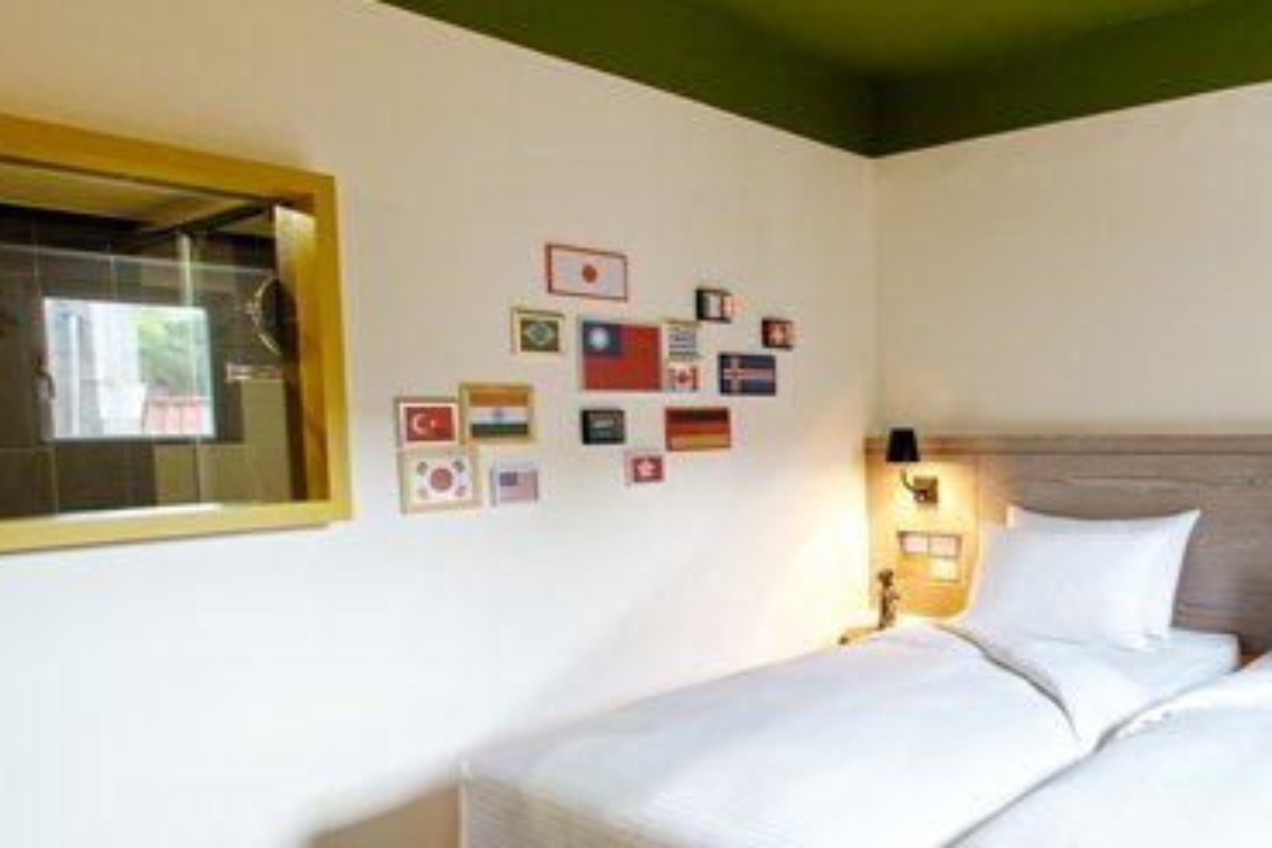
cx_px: 982
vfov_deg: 47.9
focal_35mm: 27
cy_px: 515
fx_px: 947
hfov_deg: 63.0
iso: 200
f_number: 8
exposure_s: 1/1.25
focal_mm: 11
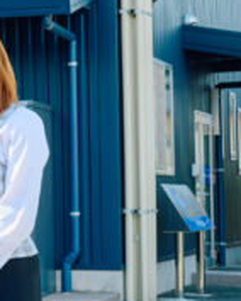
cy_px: 135
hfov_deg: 7.5
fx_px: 1691
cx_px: -367
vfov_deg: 10.2
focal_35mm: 190
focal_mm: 35
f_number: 9
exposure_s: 1/400
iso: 500
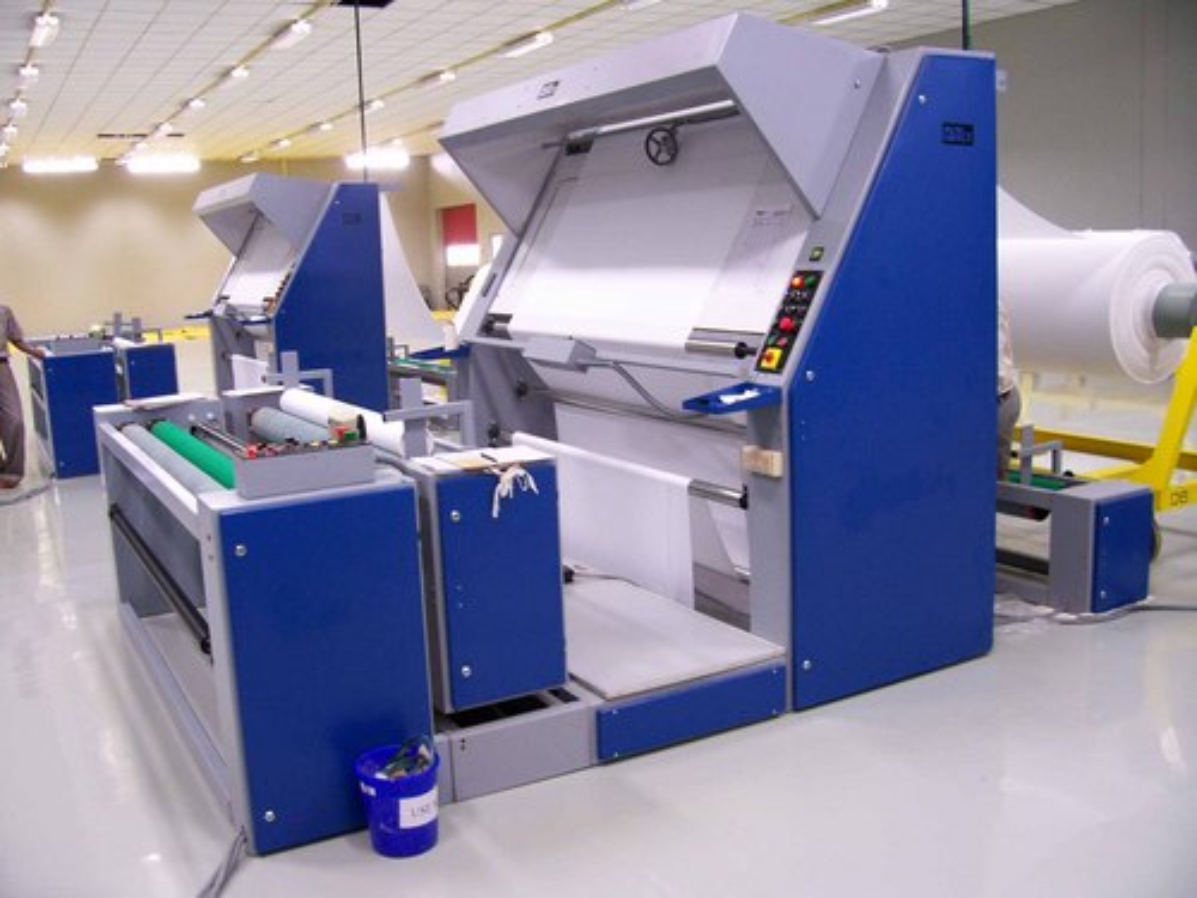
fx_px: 1176
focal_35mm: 34
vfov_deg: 41.8
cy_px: 449
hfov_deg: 54.0
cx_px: 598
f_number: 2.7
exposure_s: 1/8
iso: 80
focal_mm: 5.6
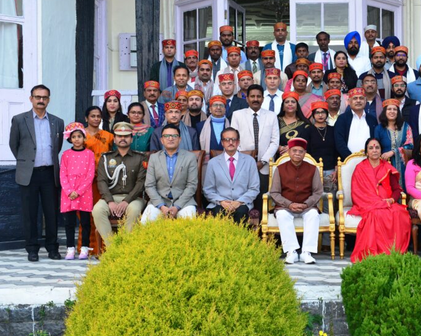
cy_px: 161
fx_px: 835
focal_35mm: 67
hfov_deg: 28.0
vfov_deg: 22.8
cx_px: 309
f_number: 5.6
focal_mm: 48
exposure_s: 1/125
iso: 1000
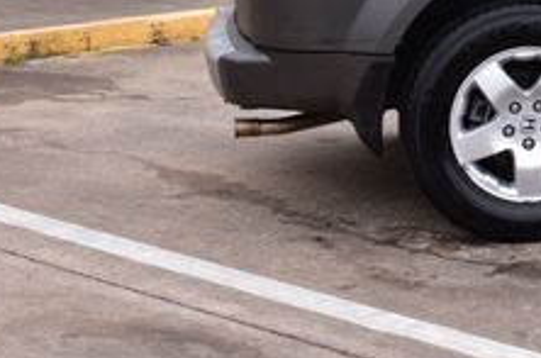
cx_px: 746
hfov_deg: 14.9
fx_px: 1949
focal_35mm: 130
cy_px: -32
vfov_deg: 10.4
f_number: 8
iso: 400
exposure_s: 1/60
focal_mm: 30
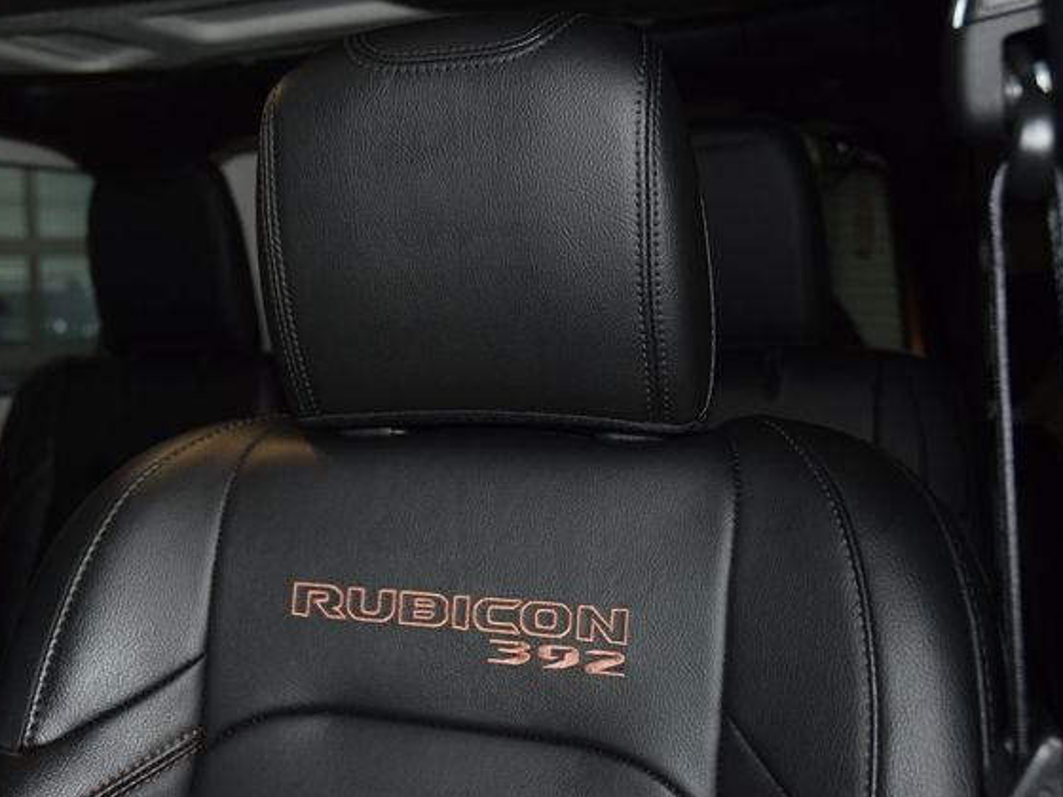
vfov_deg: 32.5
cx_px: 465
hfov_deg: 42.4
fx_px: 1368
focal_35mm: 45
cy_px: 401
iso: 1600
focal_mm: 27
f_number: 3.8
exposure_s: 1/100
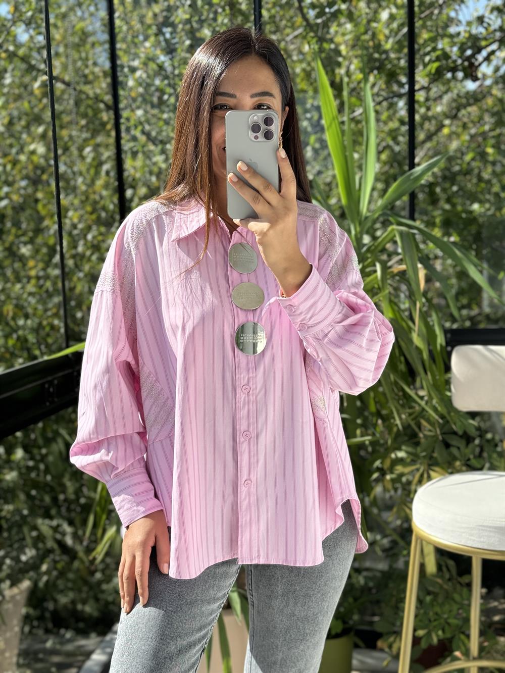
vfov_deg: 39.7
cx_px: 252
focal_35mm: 48
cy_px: 336
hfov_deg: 30.3
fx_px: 934
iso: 64
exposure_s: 1/651
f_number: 1.78
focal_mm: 6.76
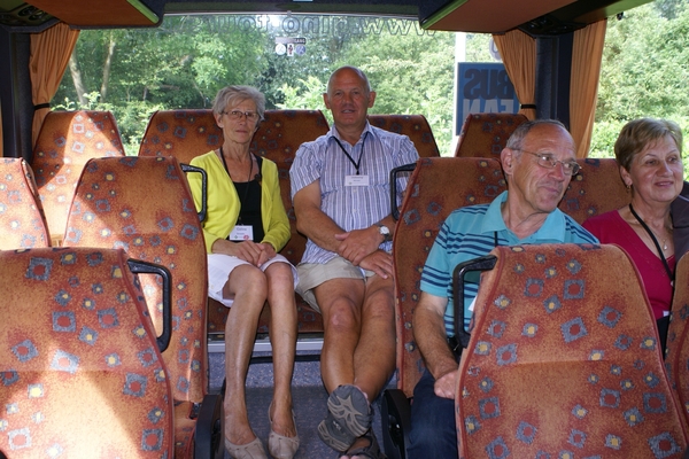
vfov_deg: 43.6
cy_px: 230
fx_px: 574
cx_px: 344
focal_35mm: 30
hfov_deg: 61.9
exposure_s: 1/60
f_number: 5.6
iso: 200
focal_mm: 20
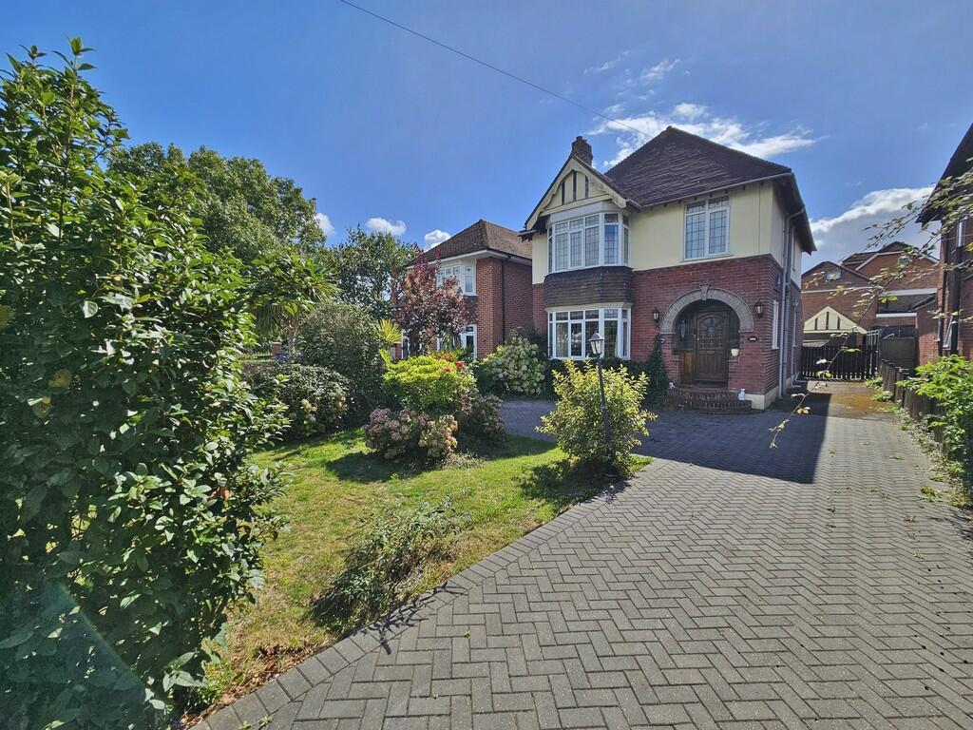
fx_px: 365
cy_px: 365
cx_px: 486
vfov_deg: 89.9
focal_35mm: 13
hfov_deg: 106.2
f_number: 2.2
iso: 50
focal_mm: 2.2
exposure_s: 1/2463
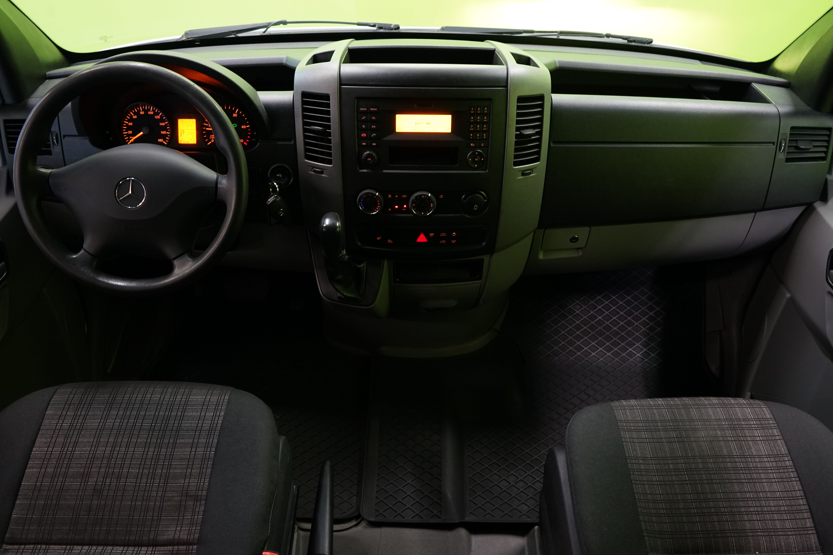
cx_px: 416
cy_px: 278
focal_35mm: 32
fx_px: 740
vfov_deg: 41.1
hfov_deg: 58.7
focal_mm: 32
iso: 1600
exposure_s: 1/20
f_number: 5.6
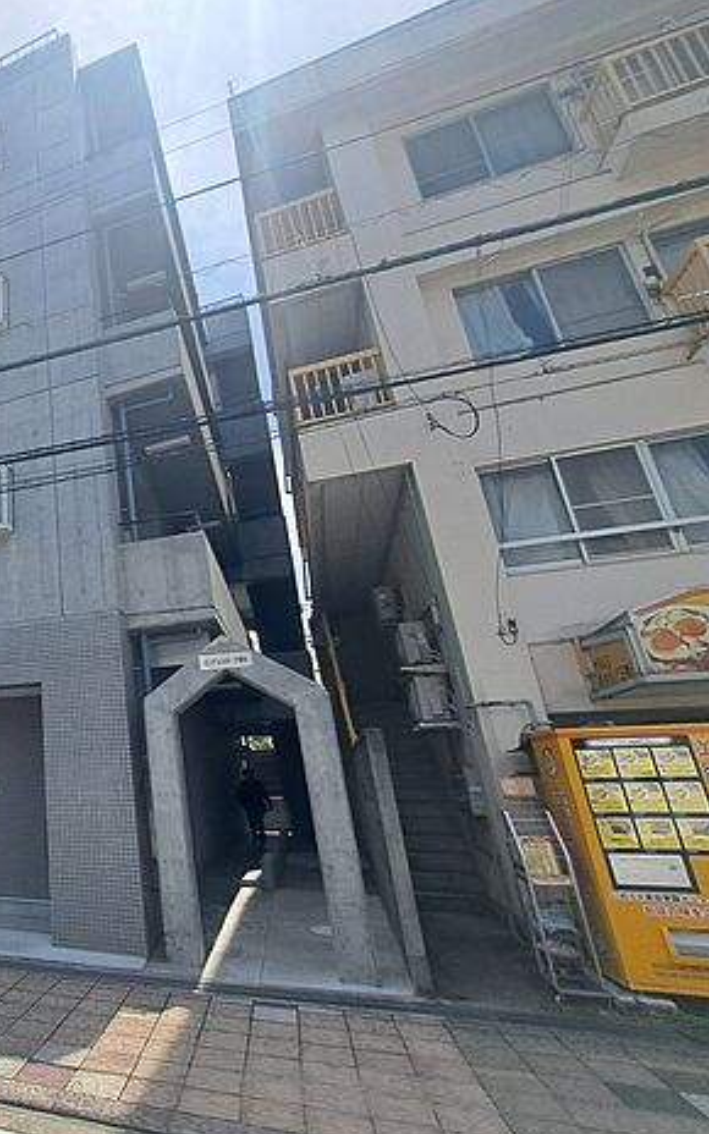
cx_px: -29
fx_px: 587
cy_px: 562
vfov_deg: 88.0
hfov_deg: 48.6
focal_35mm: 19
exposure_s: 1/1486
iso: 50
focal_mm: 1.74
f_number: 2.2
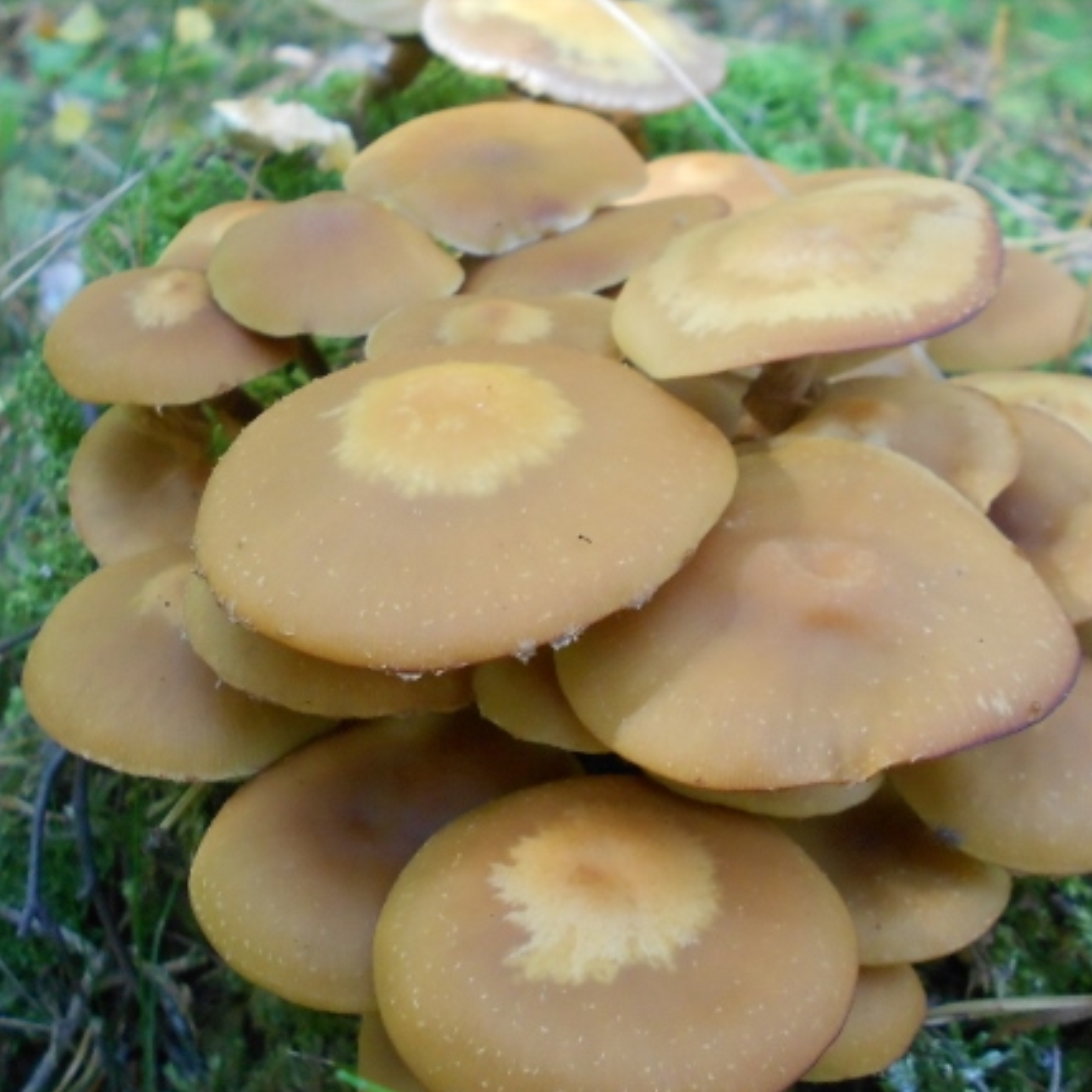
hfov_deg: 42.8
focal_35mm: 39
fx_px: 1392
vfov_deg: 42.8
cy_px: 556
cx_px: 559
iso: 200
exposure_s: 1/30
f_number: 3.2
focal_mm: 4.6
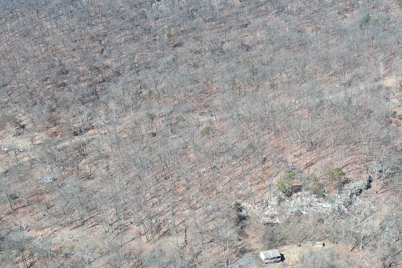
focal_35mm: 62
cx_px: 305
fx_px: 692
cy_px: 205
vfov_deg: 21.7
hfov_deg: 31.8
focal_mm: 10.57
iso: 100
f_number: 2.8
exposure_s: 1/475
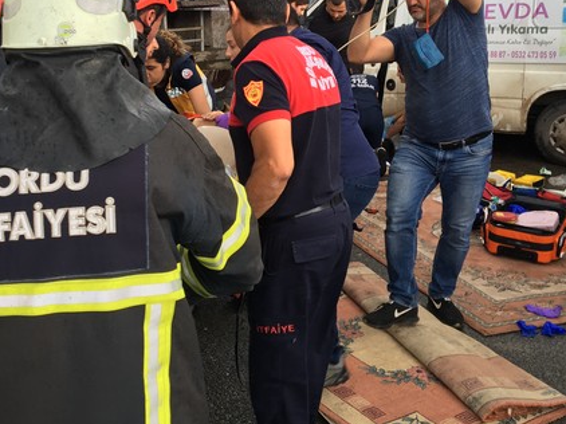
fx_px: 752
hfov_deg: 41.1
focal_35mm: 46
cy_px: 148
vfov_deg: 31.3
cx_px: 224
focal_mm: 4.15
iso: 25
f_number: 2.2
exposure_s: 1/109
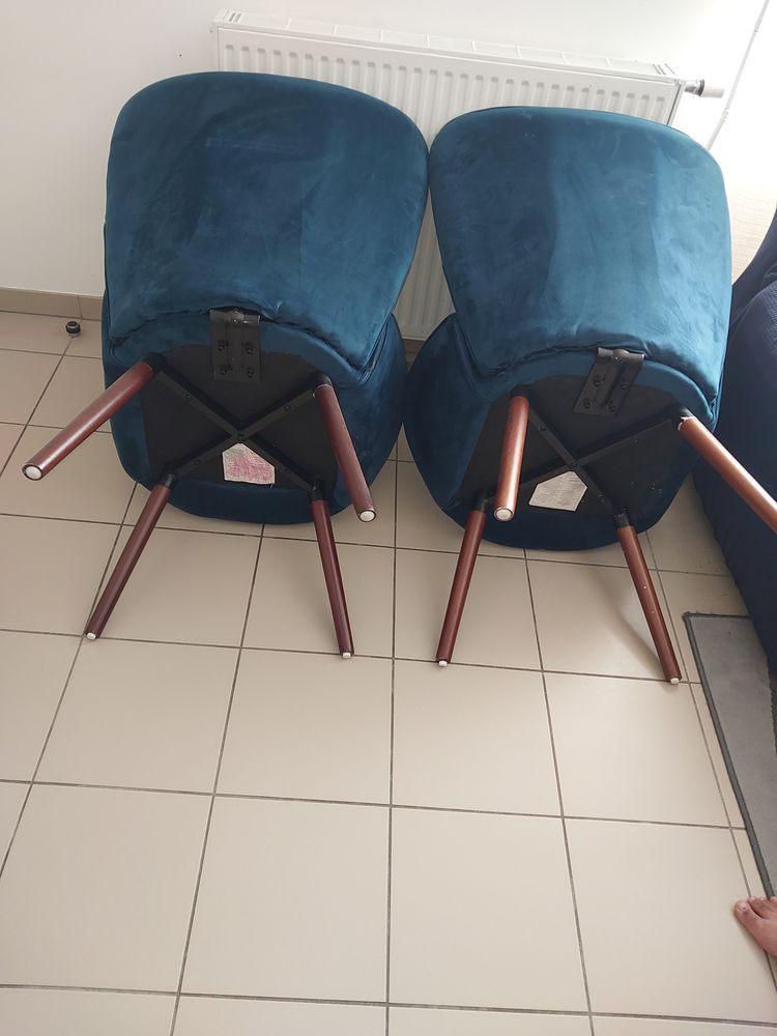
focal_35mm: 30
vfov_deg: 60.0
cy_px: 518
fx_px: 898
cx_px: 388
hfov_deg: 46.8
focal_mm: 4.6
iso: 200
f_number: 1.8
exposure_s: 1/50
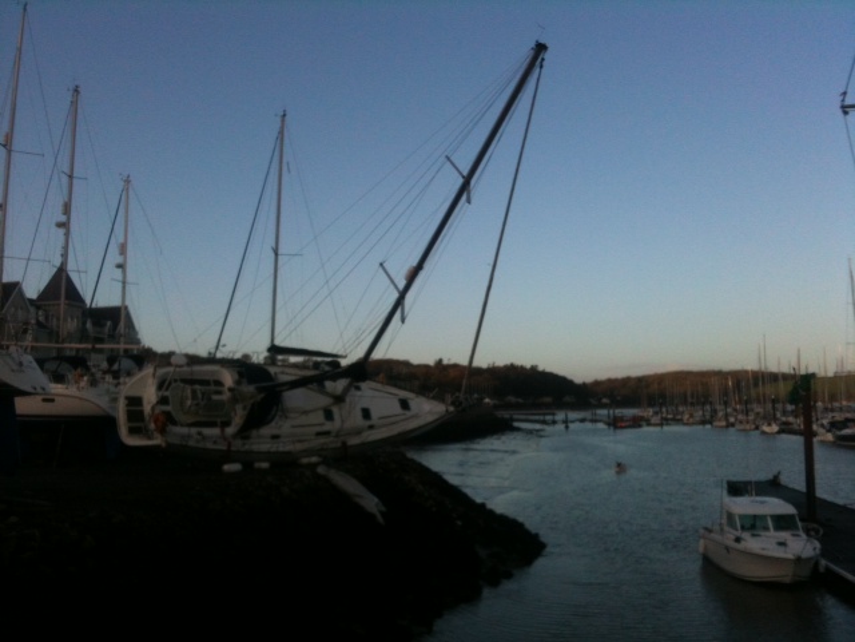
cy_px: 321
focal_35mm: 35
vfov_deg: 40.7
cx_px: 428
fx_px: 864
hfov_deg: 52.6
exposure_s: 1/669
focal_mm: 3.85
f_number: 2.8
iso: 64
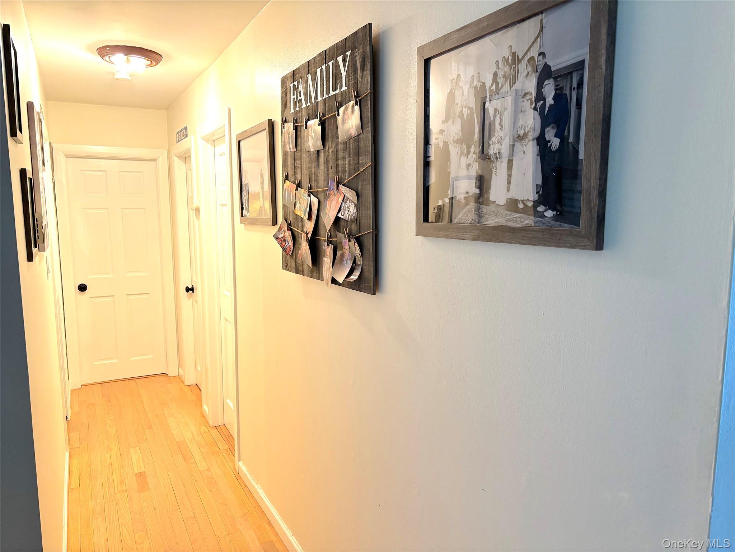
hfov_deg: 67.3
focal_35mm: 26
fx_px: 552
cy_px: 276
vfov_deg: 53.1
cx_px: 368
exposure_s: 1/60
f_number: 1.6
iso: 125
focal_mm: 5.96
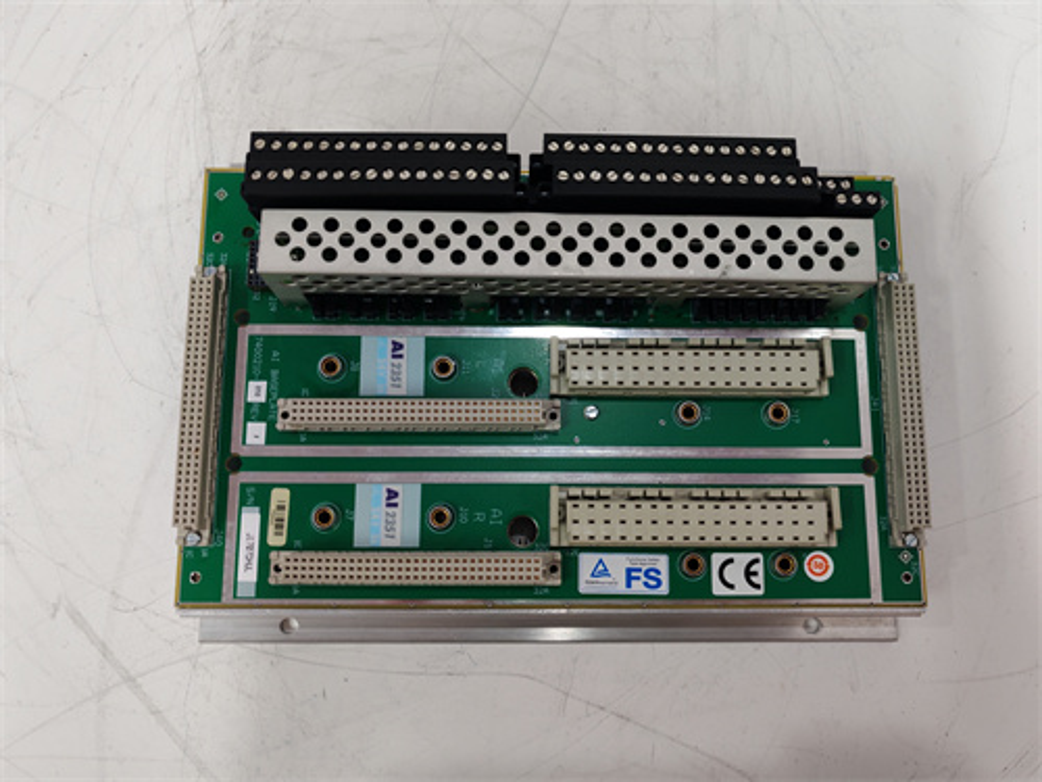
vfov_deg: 51.4
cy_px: 391
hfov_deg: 65.3
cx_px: 521
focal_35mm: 27
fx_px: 813
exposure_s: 1/100
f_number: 1.95
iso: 200
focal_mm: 5.52
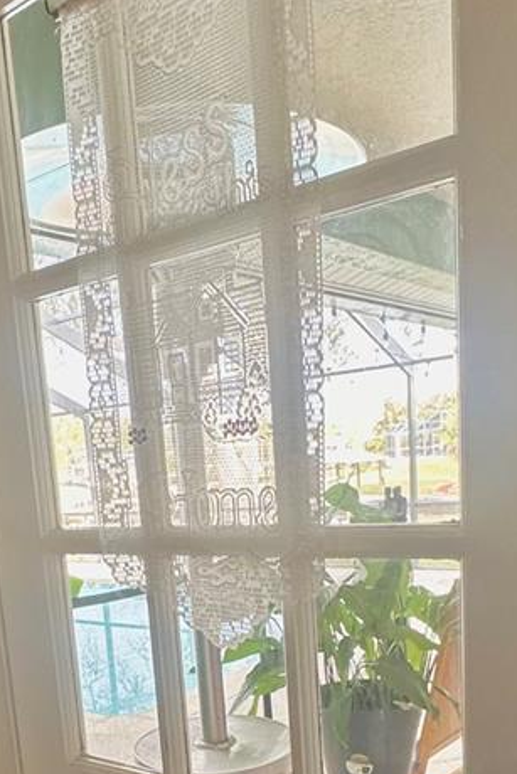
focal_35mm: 38
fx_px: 818
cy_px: 619
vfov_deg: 47.9
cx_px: 180
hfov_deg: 34.8
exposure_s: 1/120
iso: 200
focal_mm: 2.22
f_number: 2.2
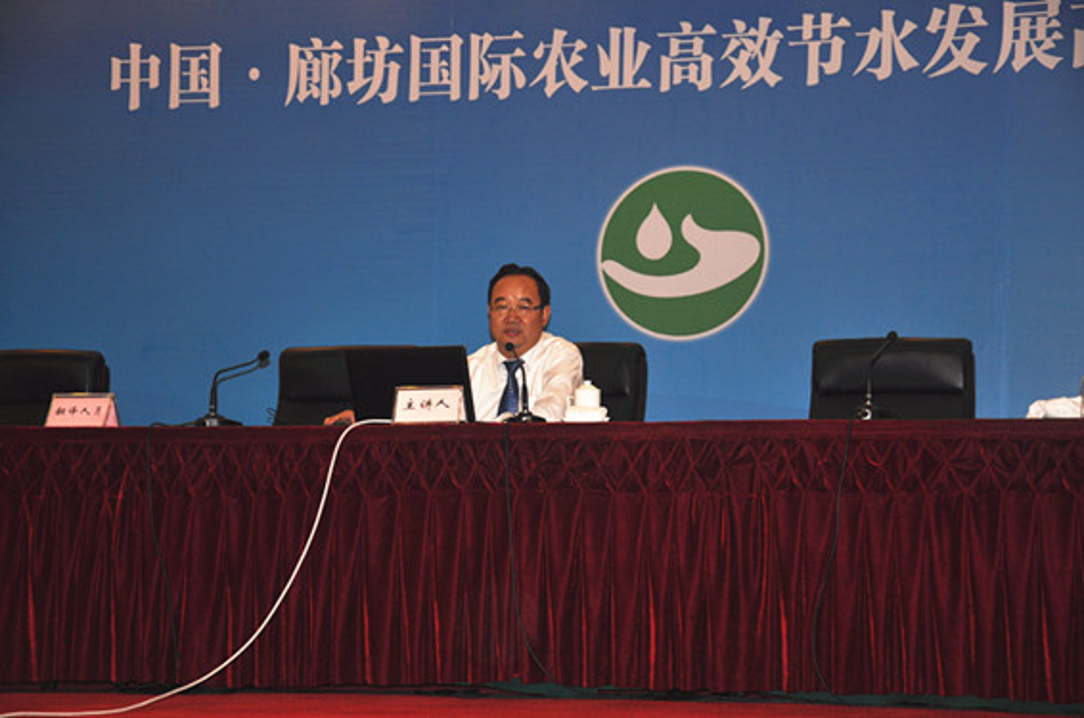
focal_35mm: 87
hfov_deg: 23.4
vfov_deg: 15.6
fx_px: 2614
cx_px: 542
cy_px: 359
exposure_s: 1/60
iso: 250
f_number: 5
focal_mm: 58
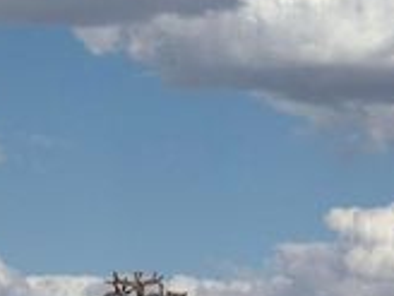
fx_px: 4166
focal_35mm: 366
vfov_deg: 4.1
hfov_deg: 5.4
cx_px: 492
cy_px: 259
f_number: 2.8
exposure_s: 1/3344
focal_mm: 15.66
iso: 50
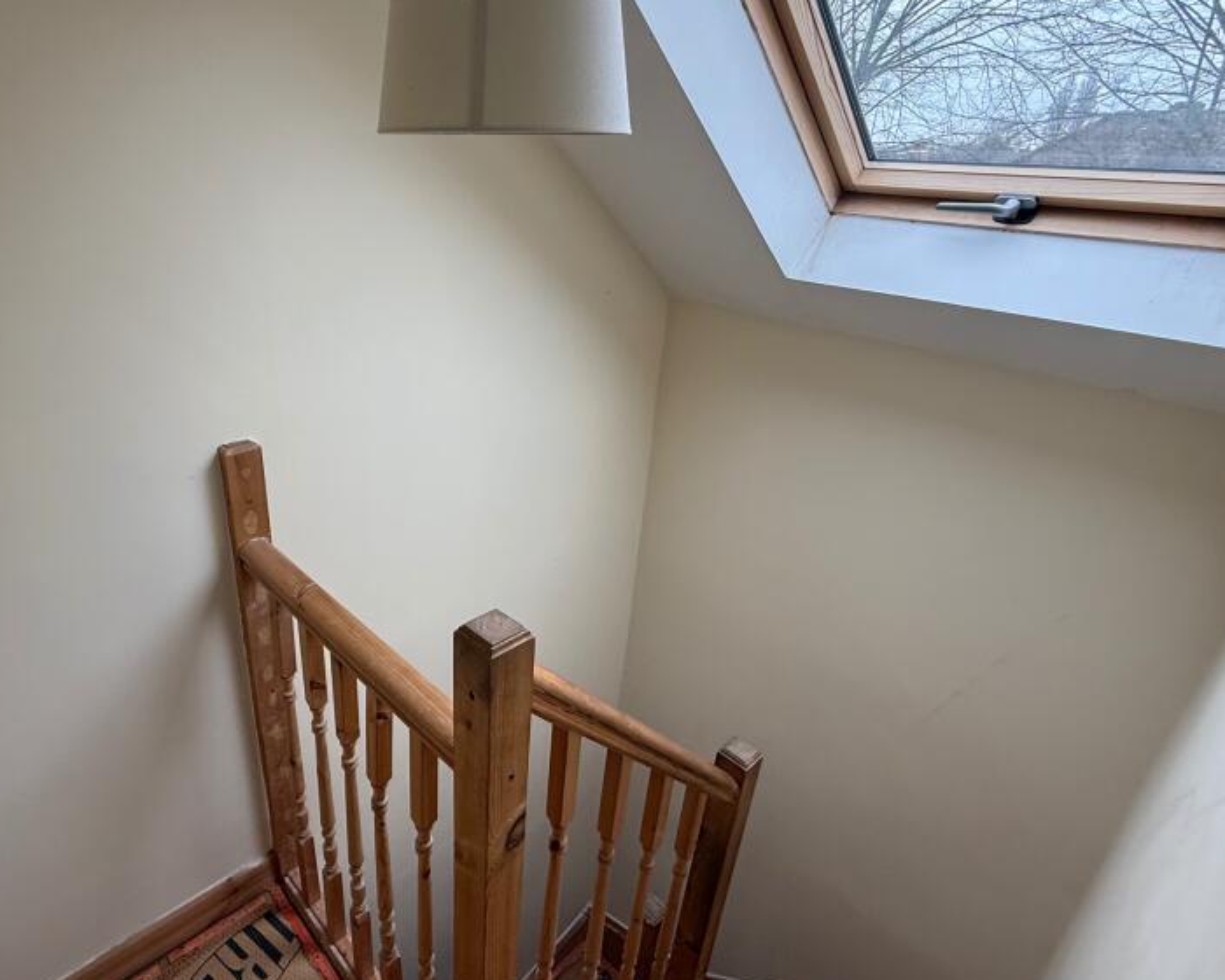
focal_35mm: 20
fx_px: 725
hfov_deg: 79.4
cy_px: 471
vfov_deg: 68.1
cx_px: 488
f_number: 2.2
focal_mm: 2.22
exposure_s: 1/99
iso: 125
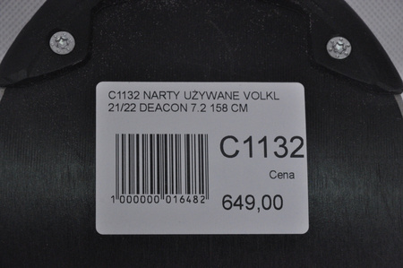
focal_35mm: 158
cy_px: 134
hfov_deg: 13.1
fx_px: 1761
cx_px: 202
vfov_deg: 8.7
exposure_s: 1/125
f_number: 9.5
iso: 3200
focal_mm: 105
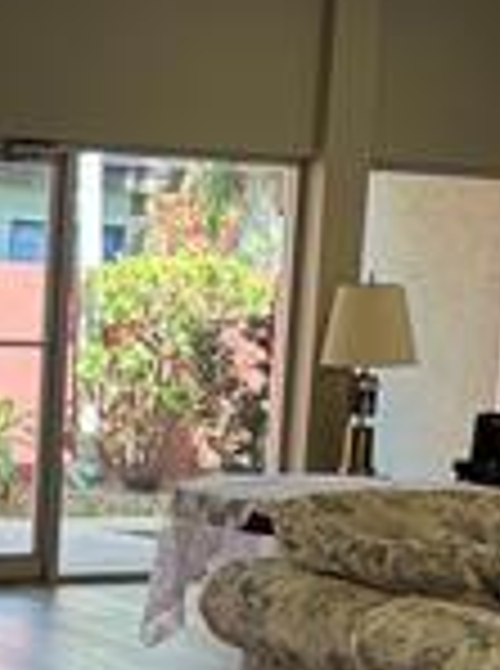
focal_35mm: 105
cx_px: -36
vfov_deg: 18.6
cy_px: 558
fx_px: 2031
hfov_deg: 13.8
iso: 64
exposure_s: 1/197
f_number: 1.6
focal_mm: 5.96
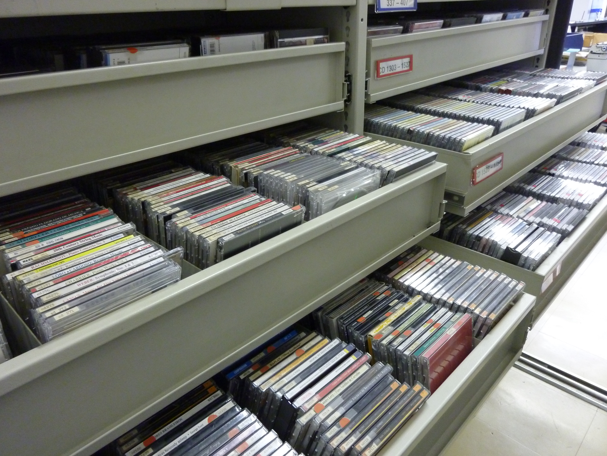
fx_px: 438
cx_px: 304
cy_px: 228
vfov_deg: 54.9
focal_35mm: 25
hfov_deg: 69.4
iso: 400
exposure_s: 1/8
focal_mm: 4.5
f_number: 3.3
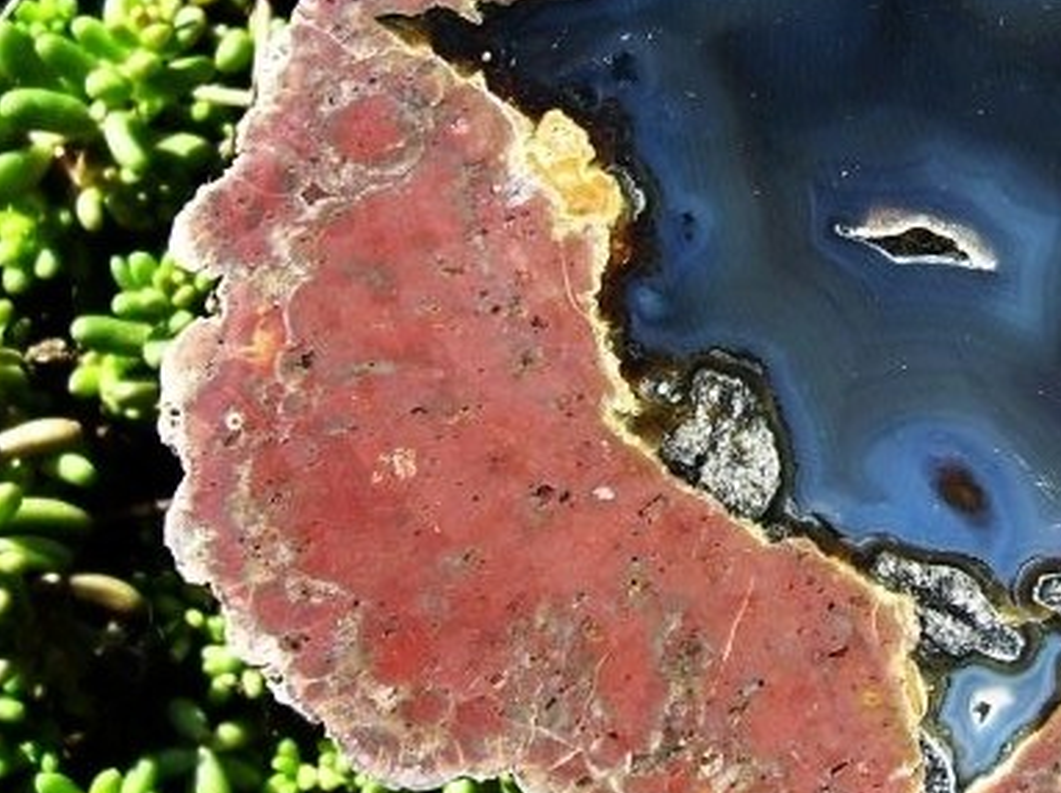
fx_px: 2173
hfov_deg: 26.6
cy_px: 238
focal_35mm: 71
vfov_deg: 20.6
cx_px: 928
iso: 80
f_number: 2.7
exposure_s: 1/250
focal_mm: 5.6
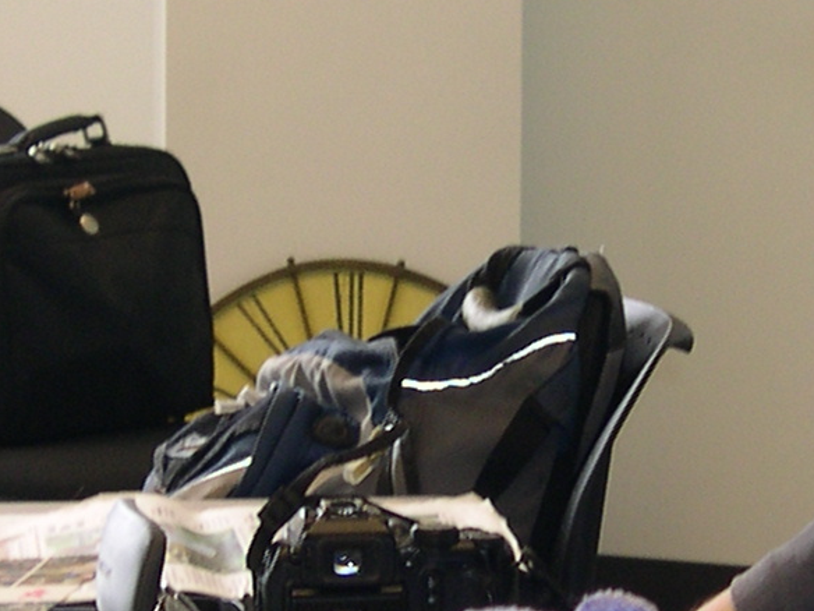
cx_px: 507
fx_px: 4303
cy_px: 386
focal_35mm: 183
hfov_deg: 10.8
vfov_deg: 8.1
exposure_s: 1/30
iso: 100
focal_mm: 10.1
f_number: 3.1
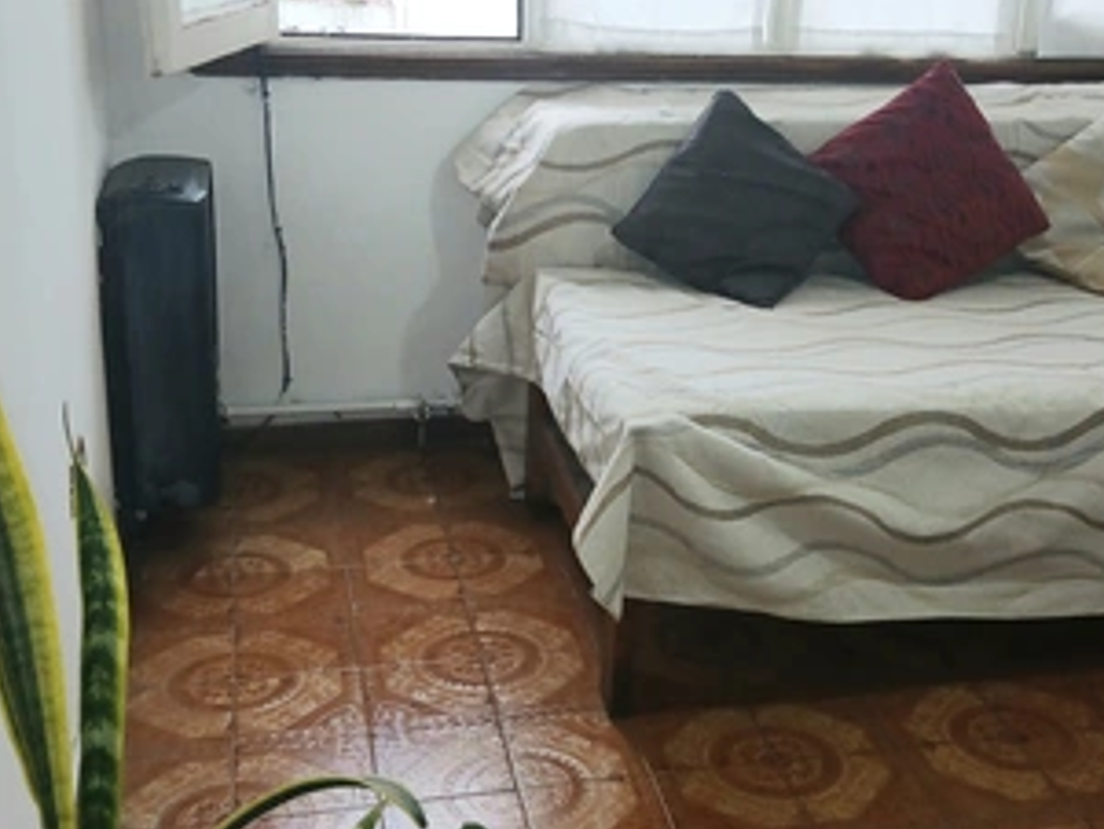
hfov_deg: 48.4
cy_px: 363
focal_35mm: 38
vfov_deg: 37.7
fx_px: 1212
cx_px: 704
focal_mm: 3.98
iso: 125
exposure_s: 1/50.3
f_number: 1.8
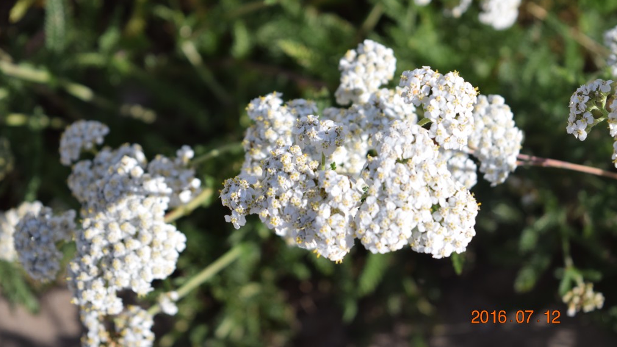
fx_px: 1432
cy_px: 140
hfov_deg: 24.3
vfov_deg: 13.8
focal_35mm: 88
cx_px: 307
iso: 200
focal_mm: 55
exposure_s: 1/800
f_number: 5.6
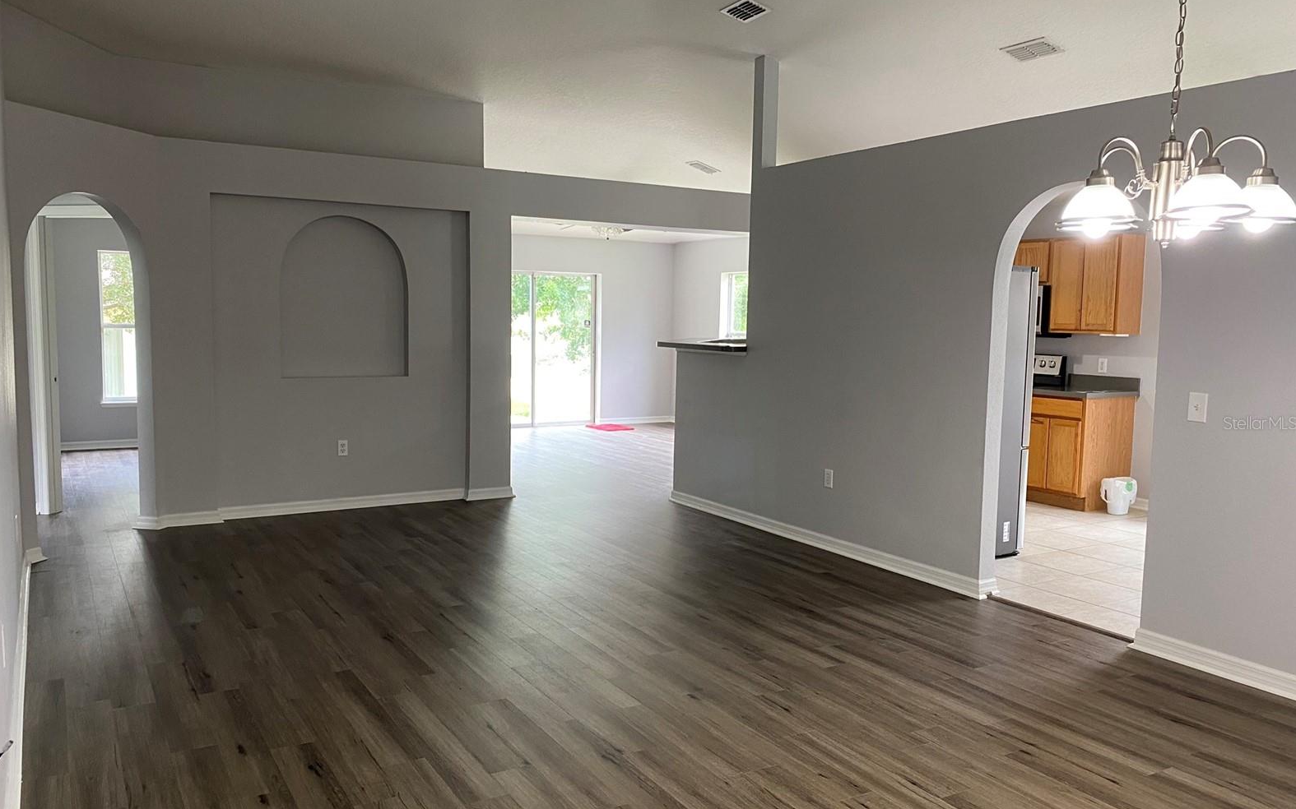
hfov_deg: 66.5
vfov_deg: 44.5
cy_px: 423
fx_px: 989
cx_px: 643
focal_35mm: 28
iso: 125
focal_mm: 4.25
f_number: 1.8
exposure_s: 1/60
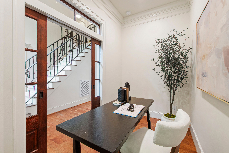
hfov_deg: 100.4
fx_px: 95
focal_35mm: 15
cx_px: 114
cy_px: 76
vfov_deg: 77.3
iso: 100
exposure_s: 1
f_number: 8
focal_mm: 10
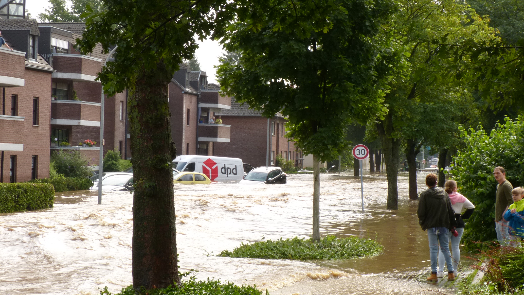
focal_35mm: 85
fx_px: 1181
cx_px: 237
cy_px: 129
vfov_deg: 14.2
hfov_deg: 25.0
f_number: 8
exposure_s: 1/100
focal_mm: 11.3
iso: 100
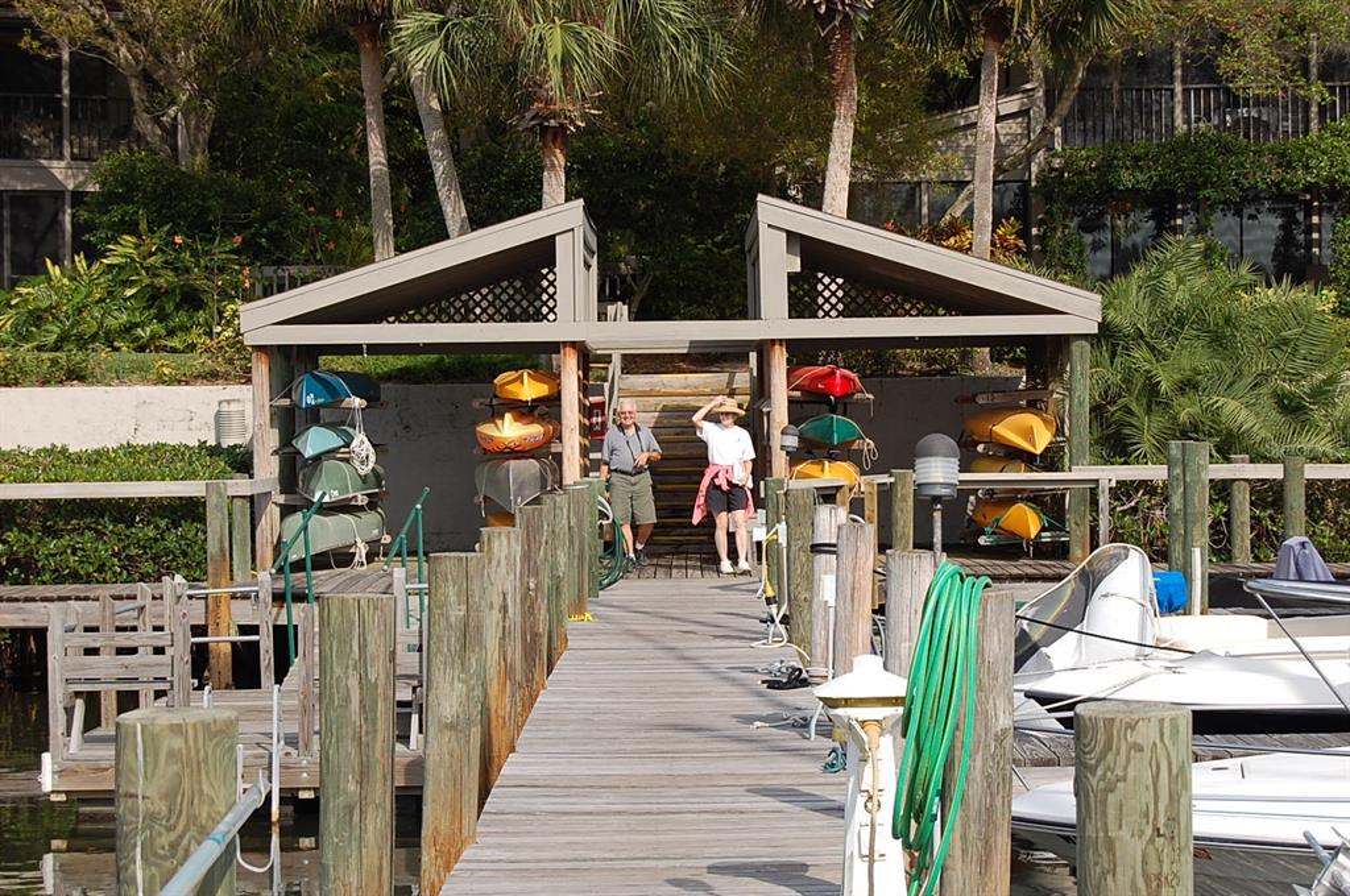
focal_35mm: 82
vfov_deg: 16.5
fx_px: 3090
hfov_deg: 24.6
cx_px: 675
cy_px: 448
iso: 200
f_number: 9
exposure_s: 1/320
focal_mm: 55
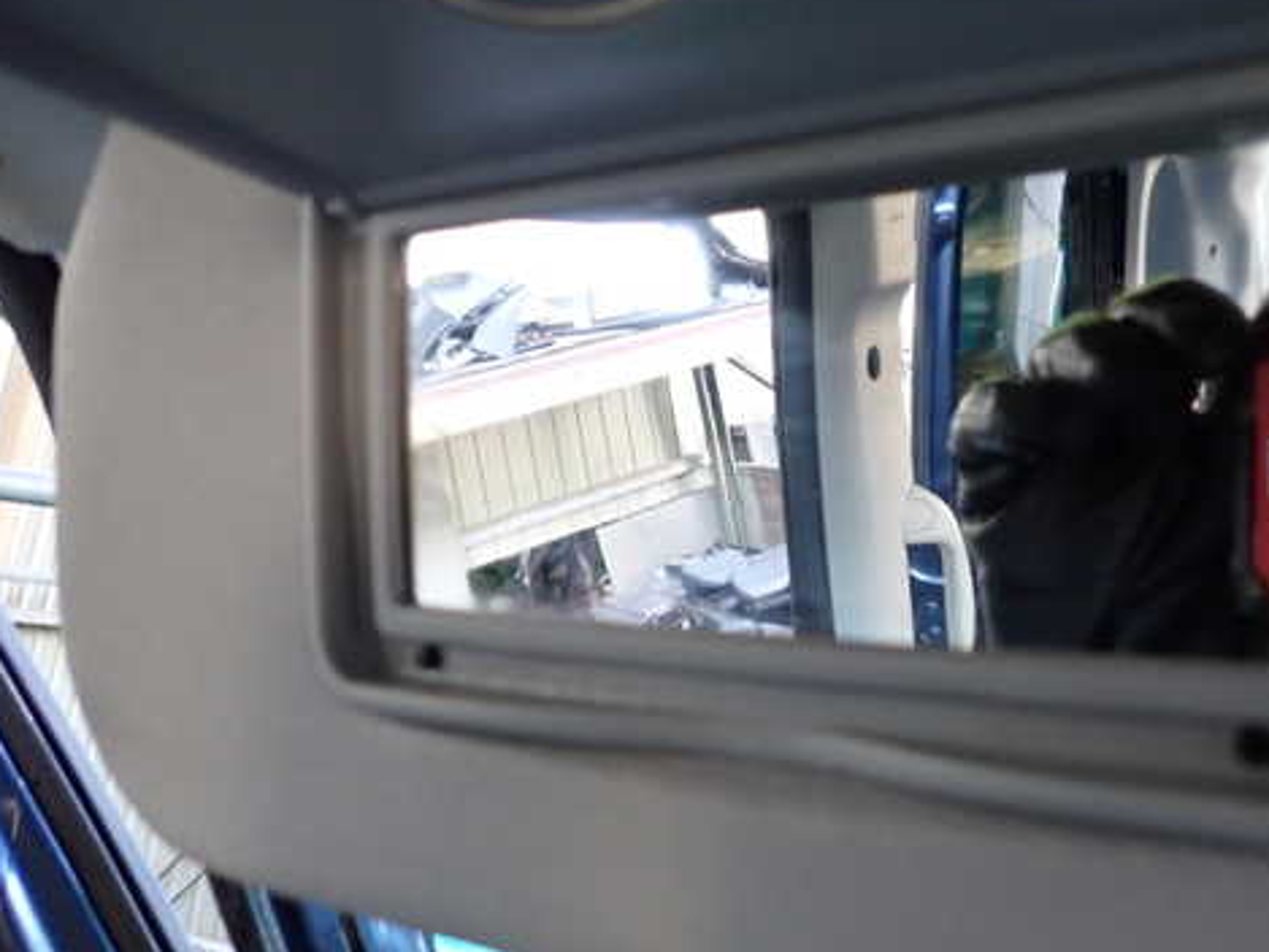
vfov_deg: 44.1
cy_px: 438
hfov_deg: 56.4
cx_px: 758
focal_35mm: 32
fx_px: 1173
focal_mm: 4.5
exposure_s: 1/100
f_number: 2
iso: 640
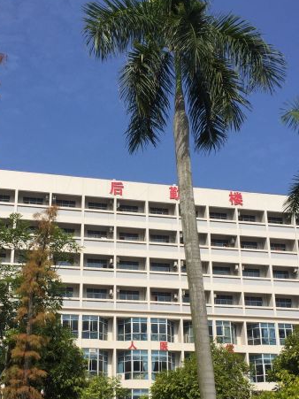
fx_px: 519
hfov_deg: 32.1
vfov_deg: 41.2
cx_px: 135
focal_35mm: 45
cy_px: 283
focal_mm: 4.15
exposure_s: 1/3968
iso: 32
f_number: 2.2
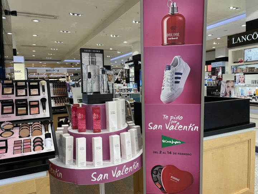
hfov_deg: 67.3
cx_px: 129
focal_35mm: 26
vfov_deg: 53.1
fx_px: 194
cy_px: 97
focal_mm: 4.2
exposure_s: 1/100
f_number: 1.6
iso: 40
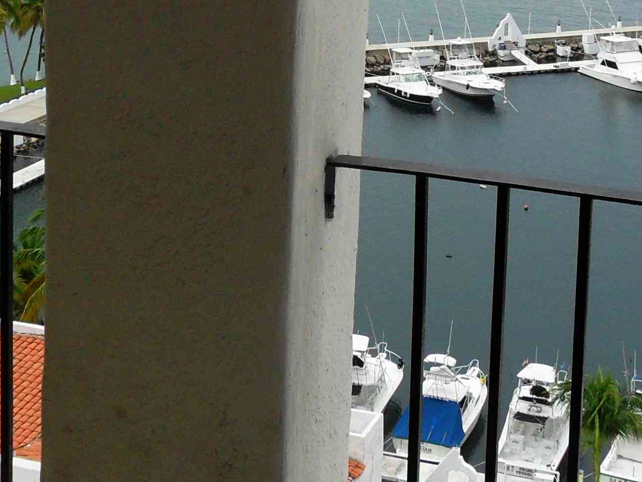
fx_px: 1539
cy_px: -42
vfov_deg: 17.2
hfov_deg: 23.5
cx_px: 372
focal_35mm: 83
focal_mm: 4.9
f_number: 3.5
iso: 100
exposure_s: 1/500
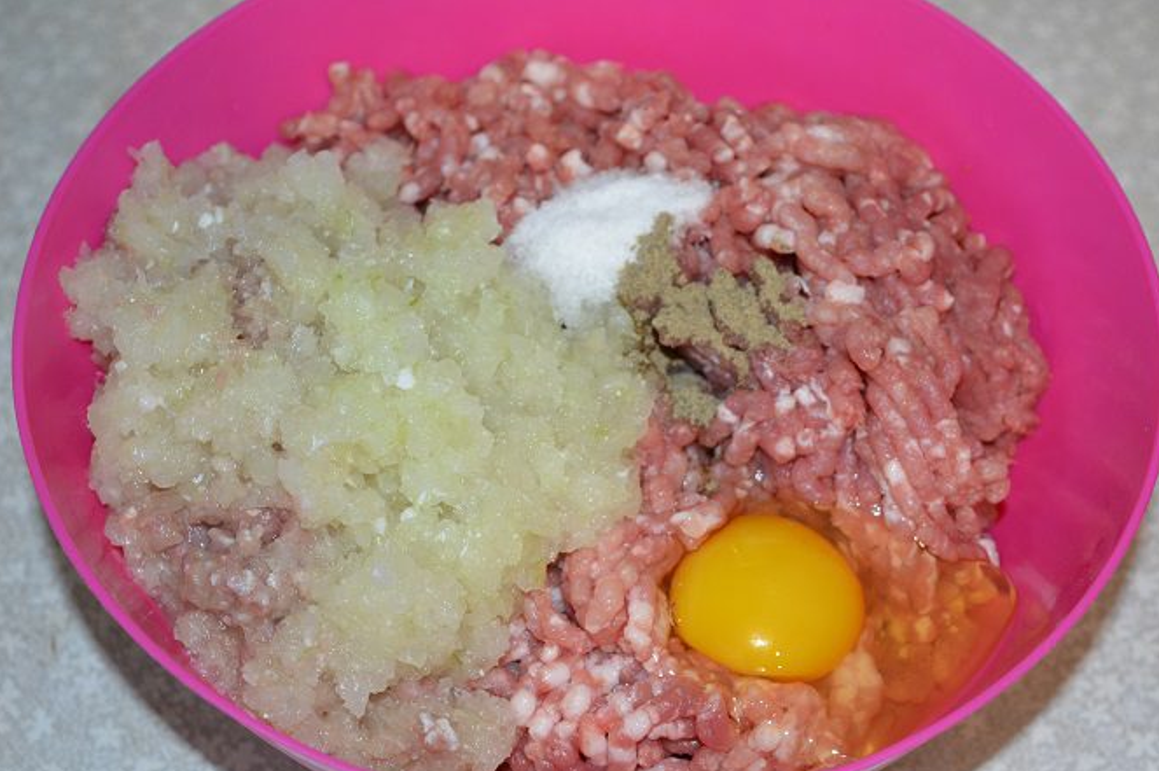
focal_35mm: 76
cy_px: 378
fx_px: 2445
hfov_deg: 26.7
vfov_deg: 17.9
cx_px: 605
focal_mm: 48
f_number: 5.3
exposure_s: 1/60
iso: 900
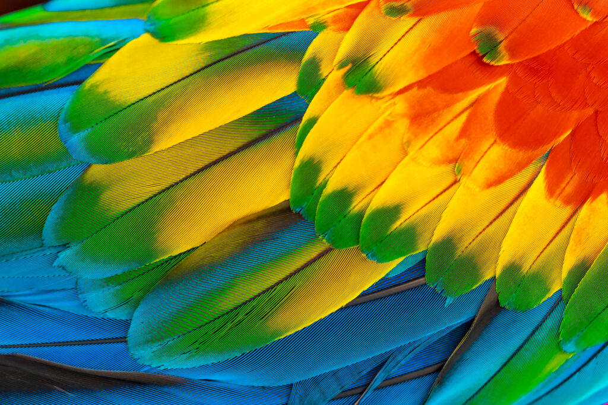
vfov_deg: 15.2
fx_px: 1520
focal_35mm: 90
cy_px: 202
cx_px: 304
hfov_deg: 22.6
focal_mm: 90
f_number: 4
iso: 800
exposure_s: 1/50
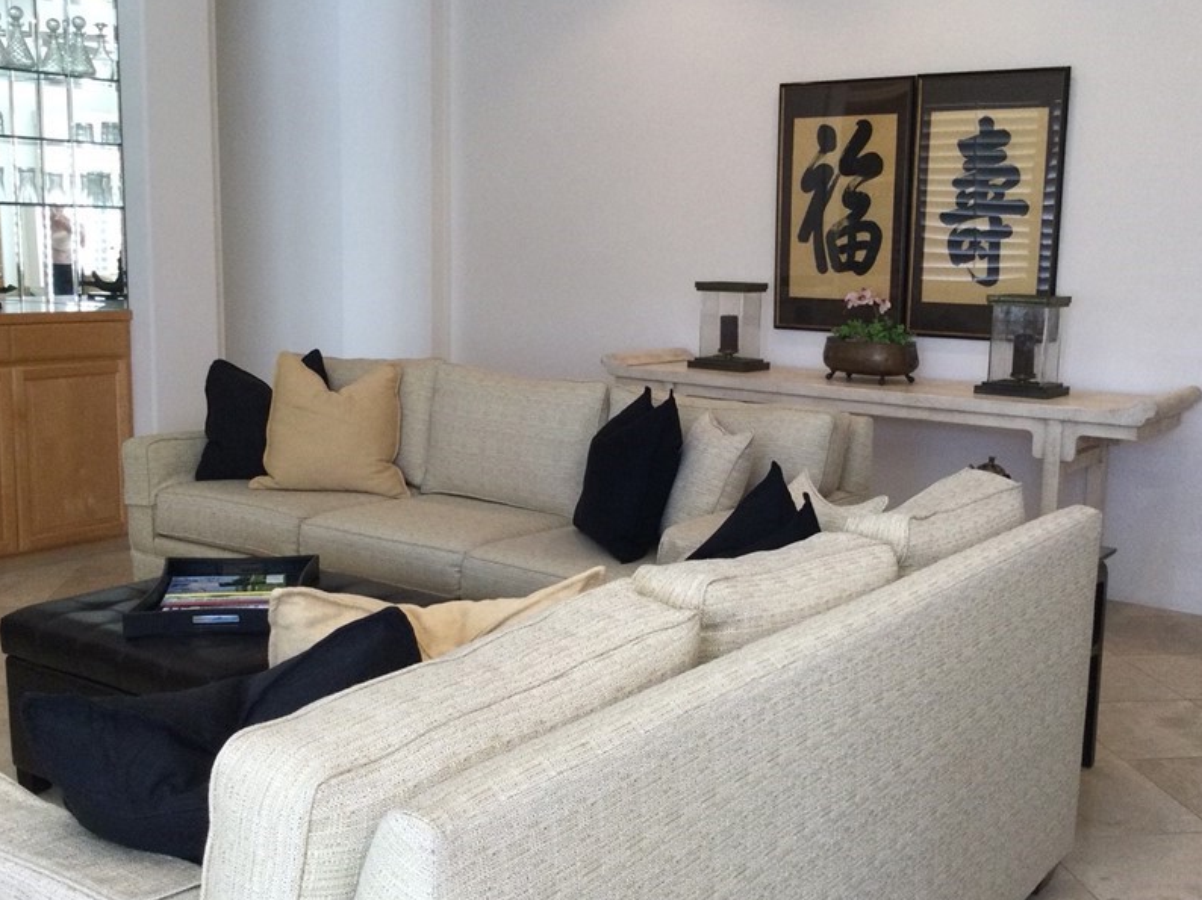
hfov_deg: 46.8
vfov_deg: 35.9
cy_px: 469
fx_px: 1389
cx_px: 648
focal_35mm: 40
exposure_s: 1/30
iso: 40
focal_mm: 3.3
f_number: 2.4
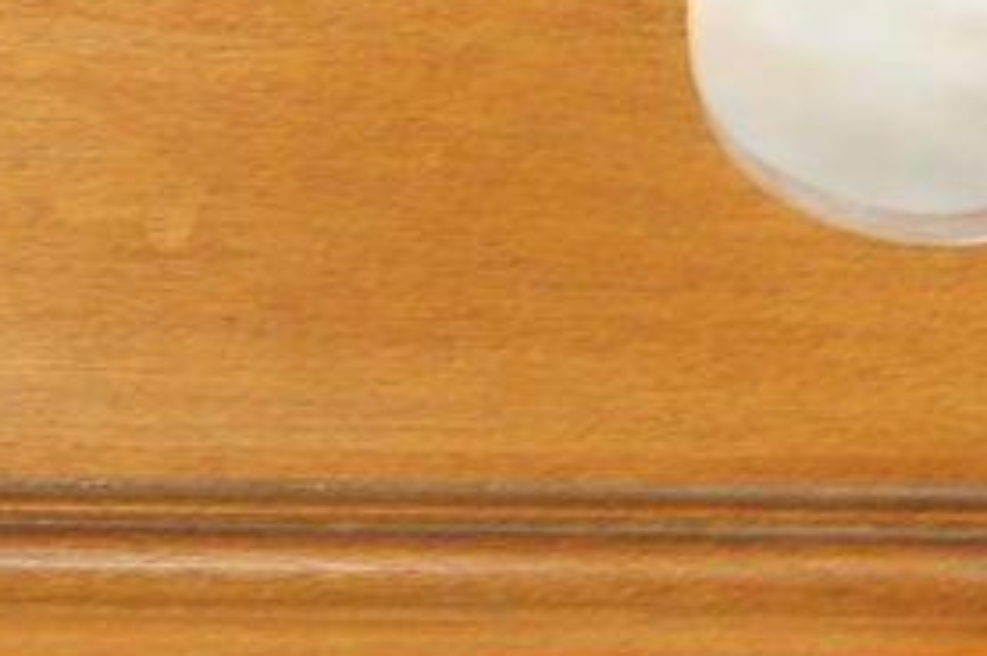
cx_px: 356
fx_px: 2390
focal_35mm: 87
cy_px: 440
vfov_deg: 15.6
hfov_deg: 23.3
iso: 800
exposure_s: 1/40
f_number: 4
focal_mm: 23
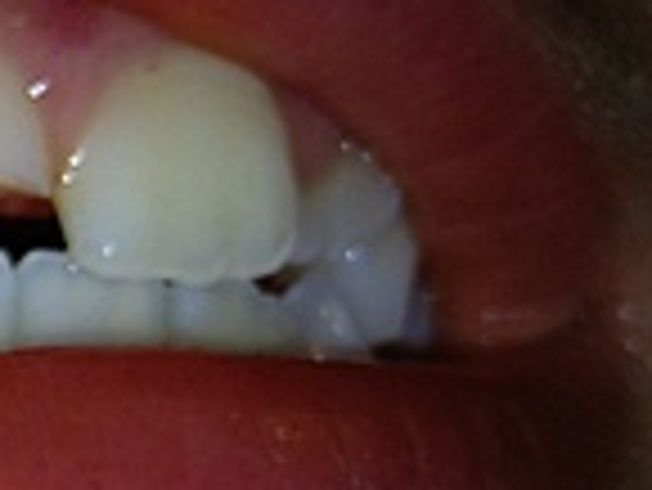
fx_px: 2903
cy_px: 742
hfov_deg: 11.2
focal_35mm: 154
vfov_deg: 9.4
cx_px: -778
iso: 64
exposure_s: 1/212
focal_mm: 4.28
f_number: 2.4
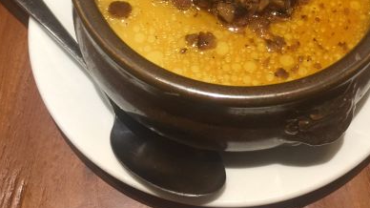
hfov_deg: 36.4
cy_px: 21
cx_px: 229
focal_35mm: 57
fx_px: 559
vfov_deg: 20.6
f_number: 2.2
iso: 40
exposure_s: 1/17
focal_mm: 4.15
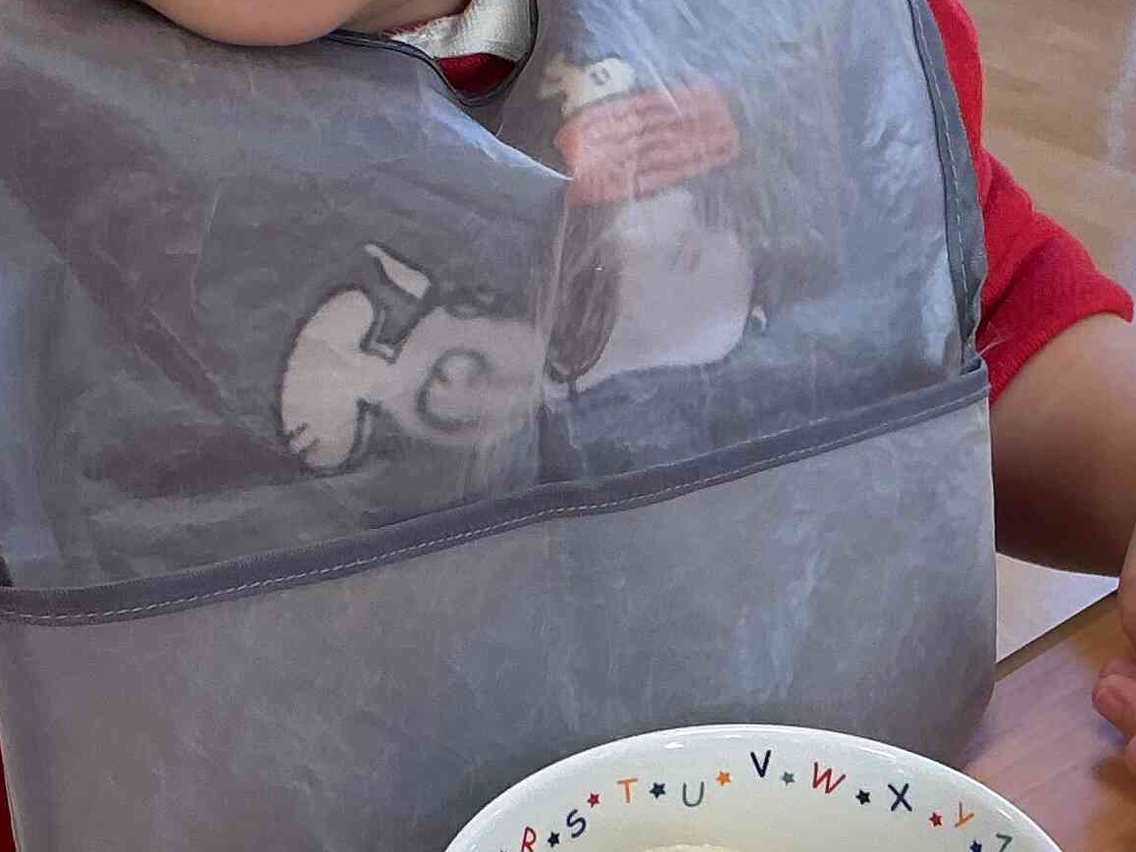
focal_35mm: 101
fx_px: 3314
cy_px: 248
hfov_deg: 19.4
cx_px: 495
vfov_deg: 14.6
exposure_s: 1/120
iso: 40
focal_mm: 3
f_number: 1.8
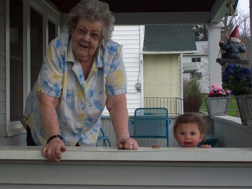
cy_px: 94
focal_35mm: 70
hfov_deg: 27.8
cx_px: 126
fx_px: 510
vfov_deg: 21.0
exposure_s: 1/408
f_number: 3.8
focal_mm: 11.6
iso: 80
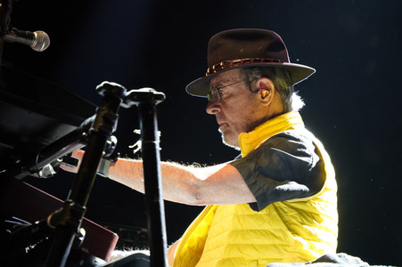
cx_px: 201
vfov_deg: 9.4
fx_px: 1618
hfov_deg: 14.2
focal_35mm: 145
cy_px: 134
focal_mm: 145
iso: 3200
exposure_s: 1/160
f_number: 5
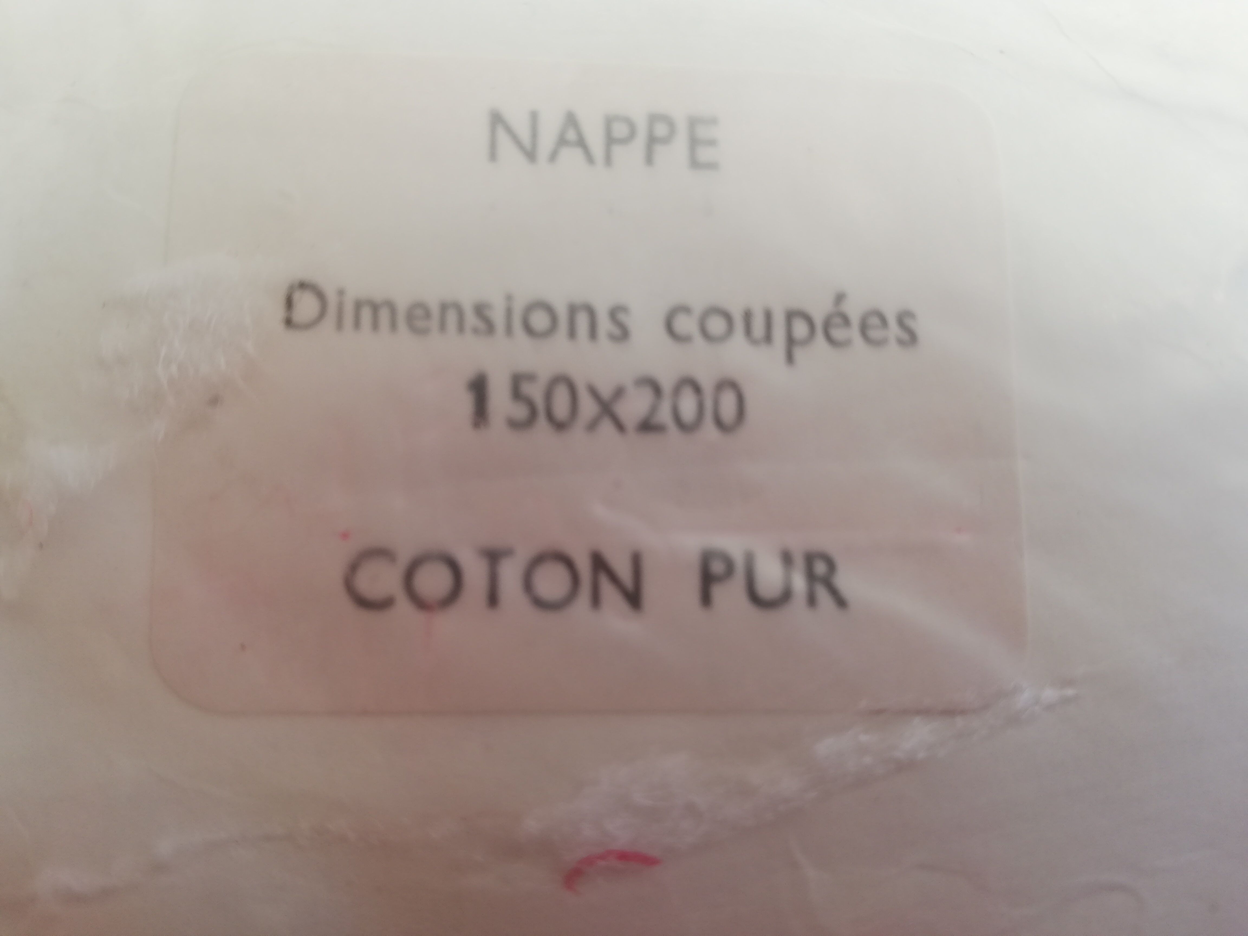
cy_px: 468
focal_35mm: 27
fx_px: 973
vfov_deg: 51.4
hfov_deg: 65.3
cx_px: 624
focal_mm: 3.81
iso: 50
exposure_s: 1/475
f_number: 2.2
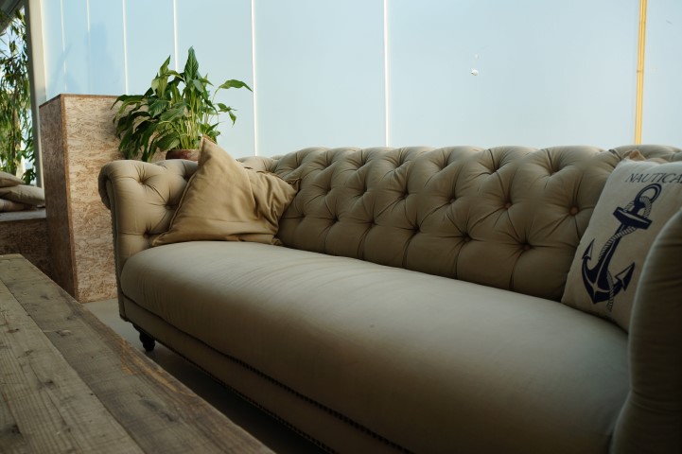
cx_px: 341
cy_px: 227
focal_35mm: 27
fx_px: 511
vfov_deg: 47.9
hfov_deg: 67.4
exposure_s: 1/80
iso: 100
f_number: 5.6
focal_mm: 18
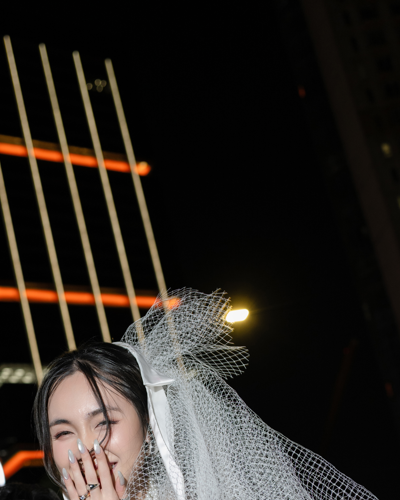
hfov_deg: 24.9
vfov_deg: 28.6
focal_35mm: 61
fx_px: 903
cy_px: 527
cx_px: 136
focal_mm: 28
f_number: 2.5
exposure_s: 1/60
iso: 400
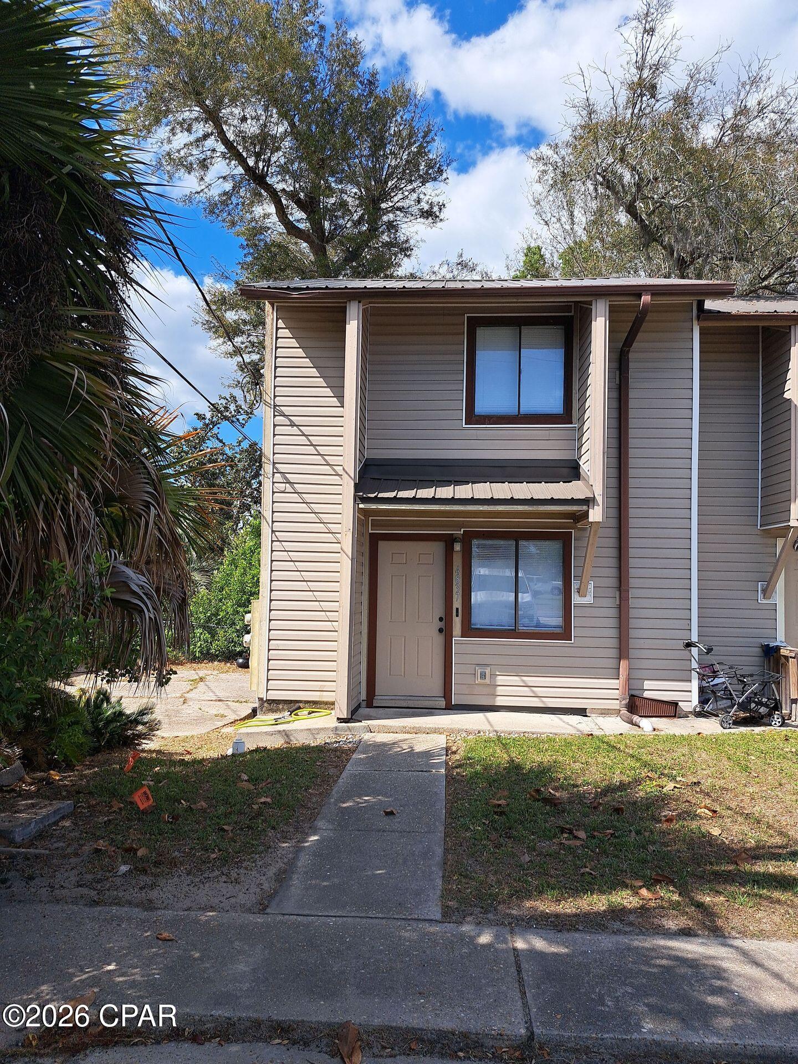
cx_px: 399
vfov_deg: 71.6
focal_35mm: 24
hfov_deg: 56.8
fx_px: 738
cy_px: 532
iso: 50
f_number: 1.8
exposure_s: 1/1111
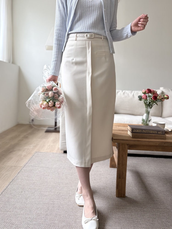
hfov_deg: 53.1
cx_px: 86
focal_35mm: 26
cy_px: 114
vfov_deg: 67.3
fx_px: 172
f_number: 1.6
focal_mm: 5.96
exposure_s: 1/122
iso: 40
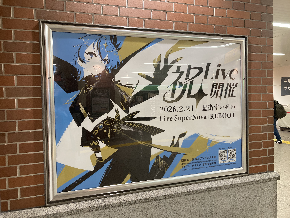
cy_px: 109
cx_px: 145
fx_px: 235
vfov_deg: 49.7
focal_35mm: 28
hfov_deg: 63.4
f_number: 1.8
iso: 80
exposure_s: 1/50
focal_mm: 3.99
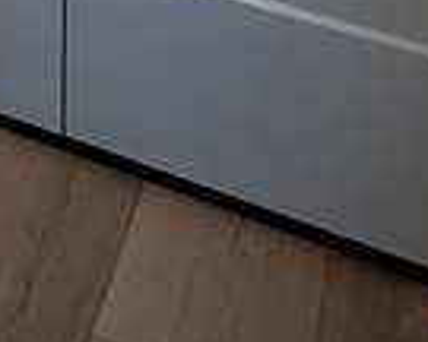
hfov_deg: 15.3
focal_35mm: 104
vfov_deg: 10.5
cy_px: -681
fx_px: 1317
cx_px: -390
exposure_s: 1/120
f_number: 2.2
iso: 200
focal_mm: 2.22
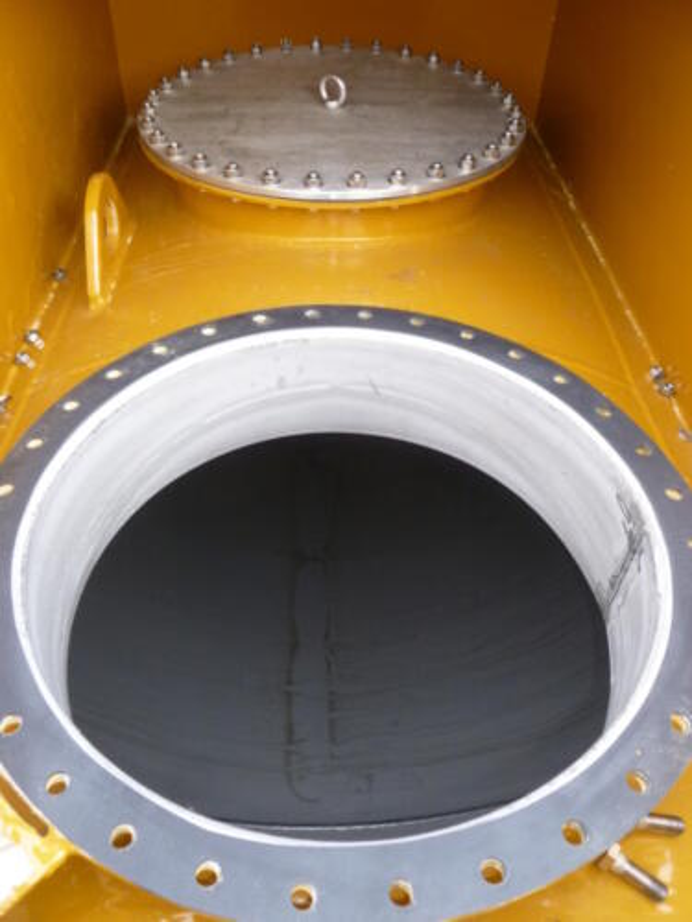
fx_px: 746
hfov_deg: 49.7
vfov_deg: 63.4
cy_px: 461
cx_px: 346
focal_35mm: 28
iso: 200
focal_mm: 5
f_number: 3.3
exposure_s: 1/30
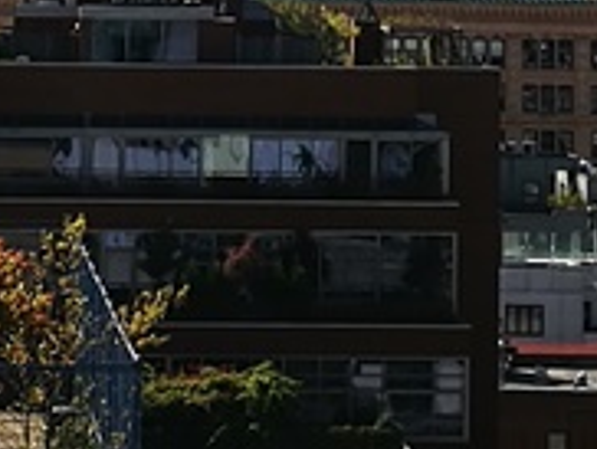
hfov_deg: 8.9
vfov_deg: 6.6
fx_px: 3816
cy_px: -423
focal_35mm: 221
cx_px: 308
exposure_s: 1/1393
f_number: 2.2
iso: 50
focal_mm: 4.5
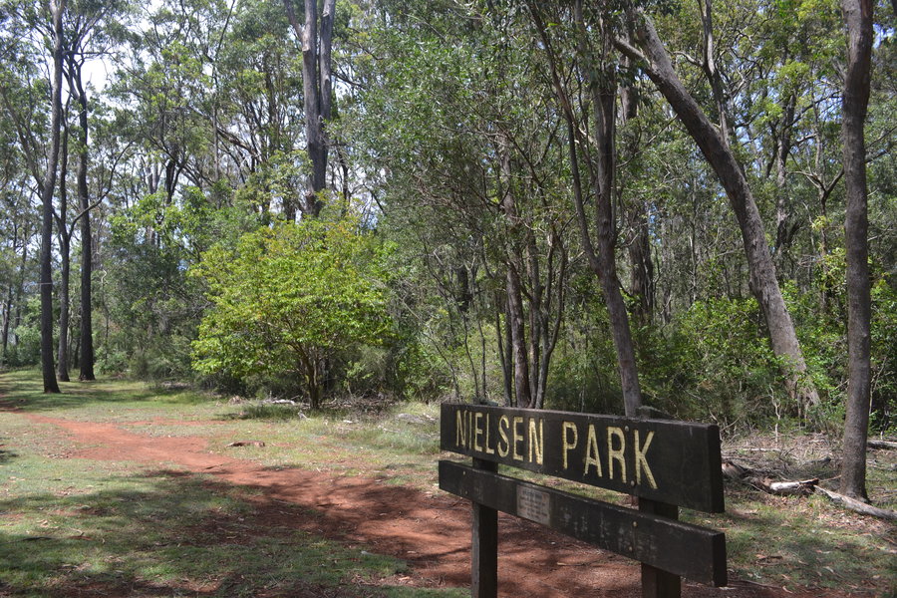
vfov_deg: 47.9
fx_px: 673
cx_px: 448
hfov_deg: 67.4
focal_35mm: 27
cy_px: 299
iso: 100
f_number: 5.6
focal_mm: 18
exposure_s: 1/125
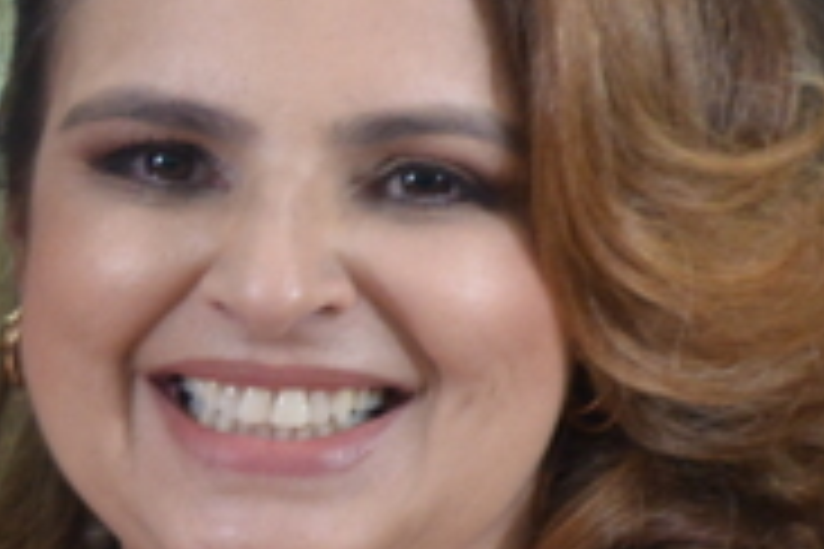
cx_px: -860
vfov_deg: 2.8
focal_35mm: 492
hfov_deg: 4.1
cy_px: 515
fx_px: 11260
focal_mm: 75
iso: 1600
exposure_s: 1/80
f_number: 6.3
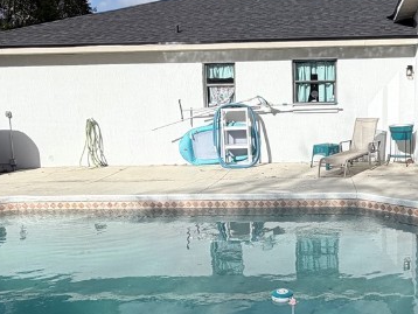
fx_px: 483
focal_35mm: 40
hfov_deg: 45.4
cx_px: 307
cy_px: 173
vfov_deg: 36.0
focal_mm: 2.22
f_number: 2.2
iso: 20
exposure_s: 1/1572
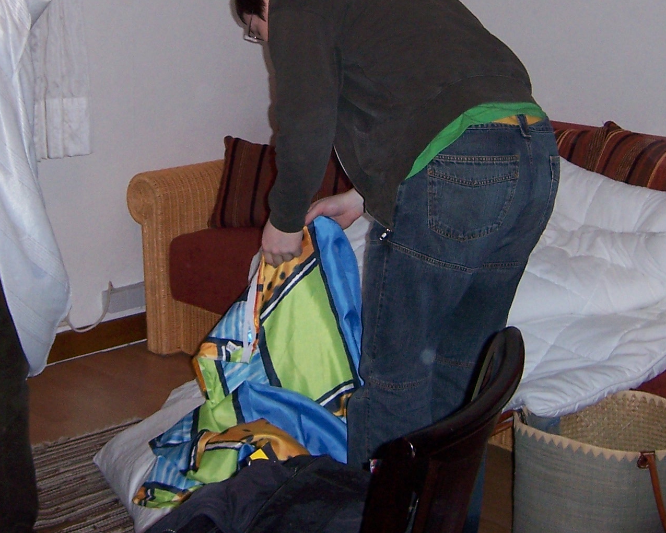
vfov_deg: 21.2
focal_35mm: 71
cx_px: 216
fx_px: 1399
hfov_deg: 26.6
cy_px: 82
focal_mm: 6.2
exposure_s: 1/60
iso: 125
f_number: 2.8
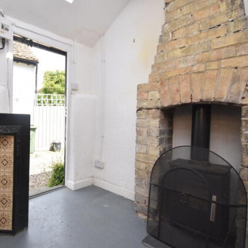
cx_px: 79
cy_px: 120
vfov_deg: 74.8
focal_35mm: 20
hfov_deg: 72.2
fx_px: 162
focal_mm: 10
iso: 250
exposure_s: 1/250
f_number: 5.6
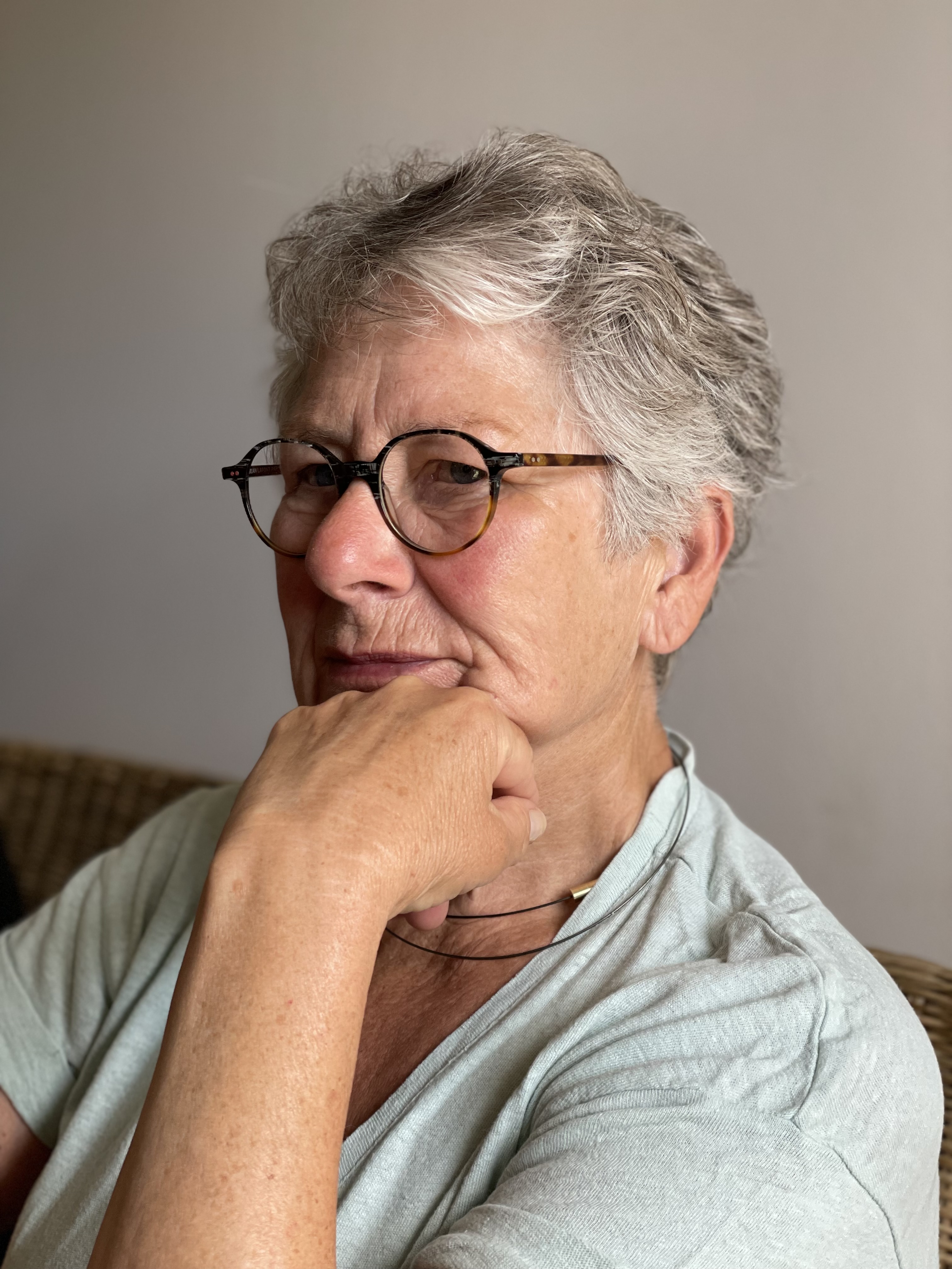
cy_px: 634
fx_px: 1907
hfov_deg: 28.0
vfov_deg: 36.8
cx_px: 476
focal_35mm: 52
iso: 100
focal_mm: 6
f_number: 2
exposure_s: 1/122
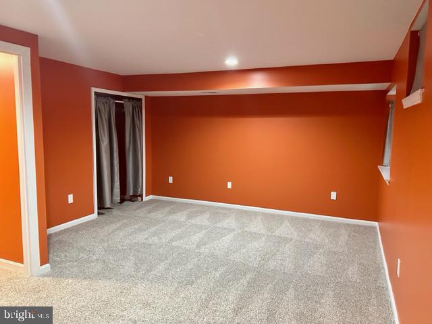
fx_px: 324
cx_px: 216
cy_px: 162
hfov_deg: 67.3
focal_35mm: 26
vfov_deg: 53.1
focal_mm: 5.7
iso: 500
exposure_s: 1/60
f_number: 1.5
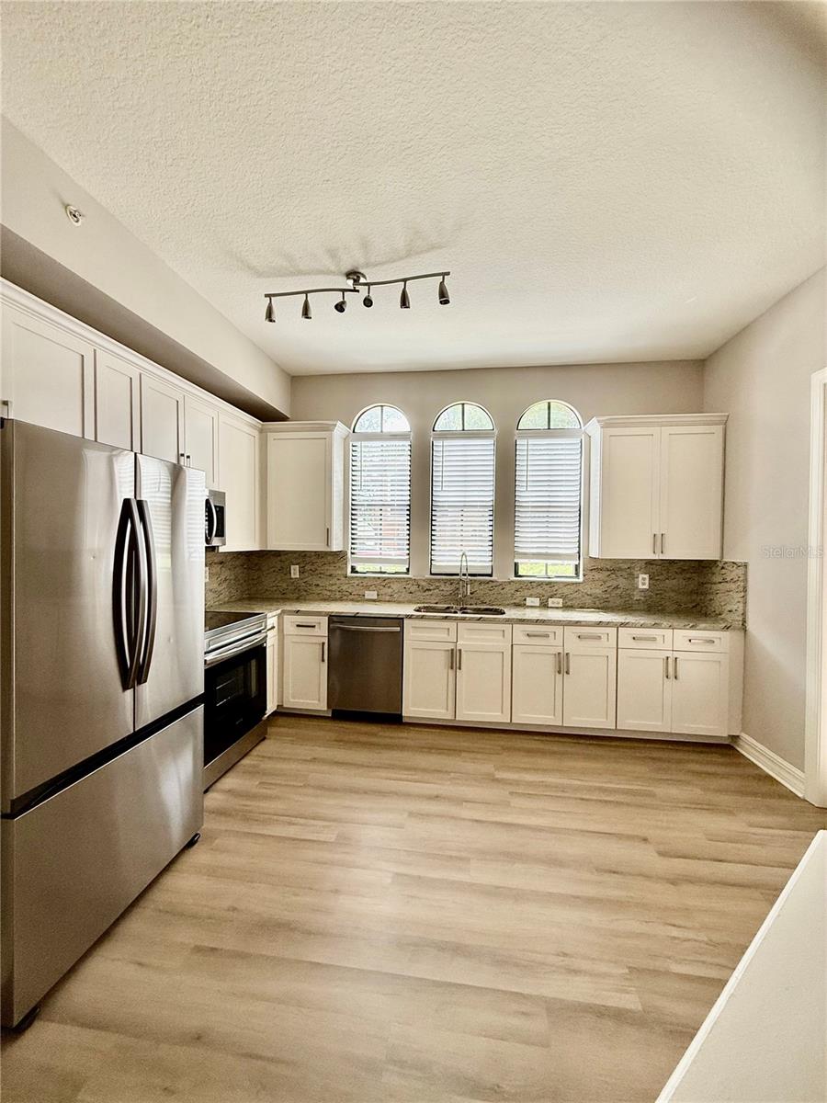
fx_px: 446
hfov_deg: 85.7
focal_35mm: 14
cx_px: 414
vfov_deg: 102.1
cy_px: 552
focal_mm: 2.22
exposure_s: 1/121
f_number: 2.2
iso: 64
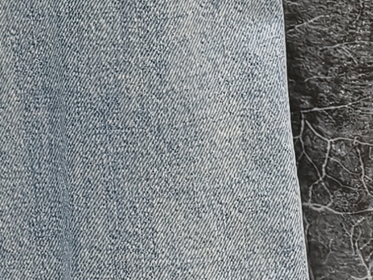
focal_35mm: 164
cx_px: -340
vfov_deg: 7.6
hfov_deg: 11.1
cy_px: -645
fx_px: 1767
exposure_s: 1/99.9
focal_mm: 6.45
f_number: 1.62
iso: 100
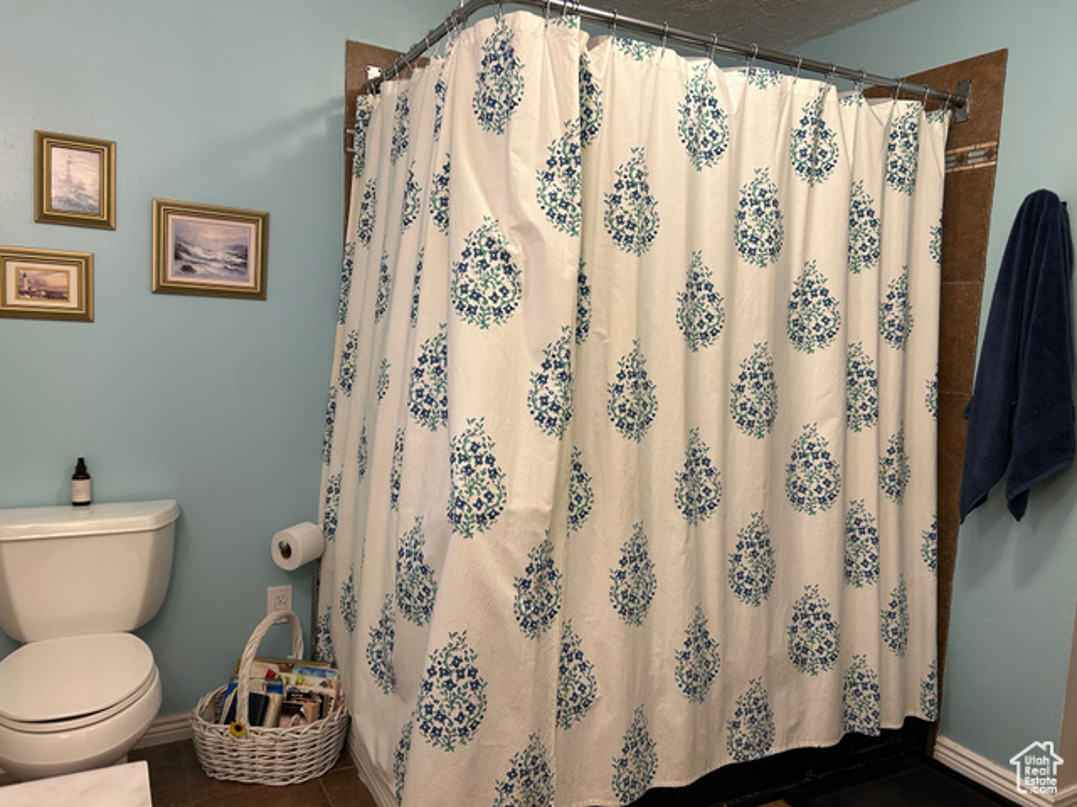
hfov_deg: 67.3
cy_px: 404
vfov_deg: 53.1
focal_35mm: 26
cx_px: 538
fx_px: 809
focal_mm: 5.7
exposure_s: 1/60
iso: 80
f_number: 1.5
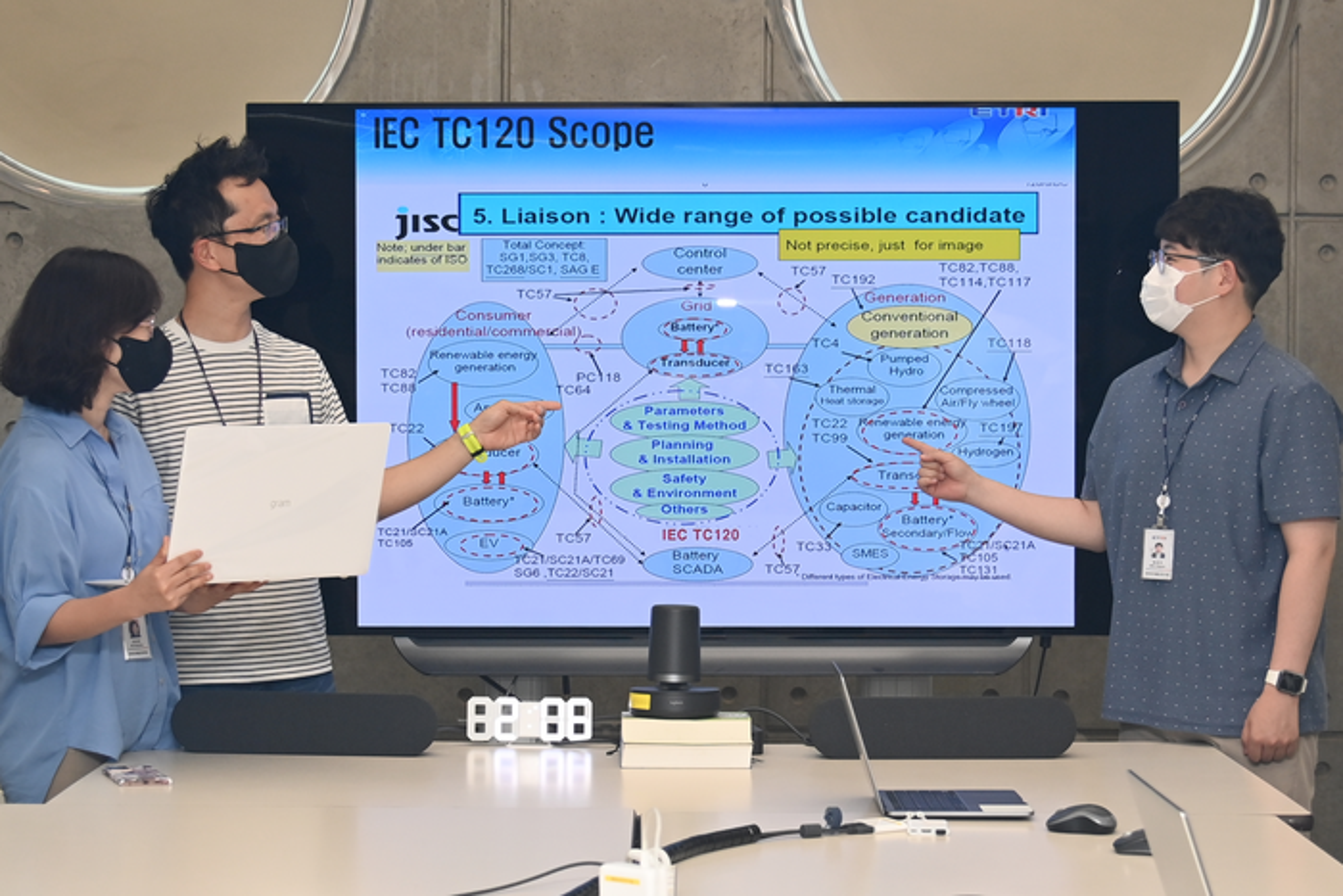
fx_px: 2686
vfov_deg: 18.9
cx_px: 672
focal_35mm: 72
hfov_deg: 28.1
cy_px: 448
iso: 1000
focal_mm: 48
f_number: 5.3
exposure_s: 1/60
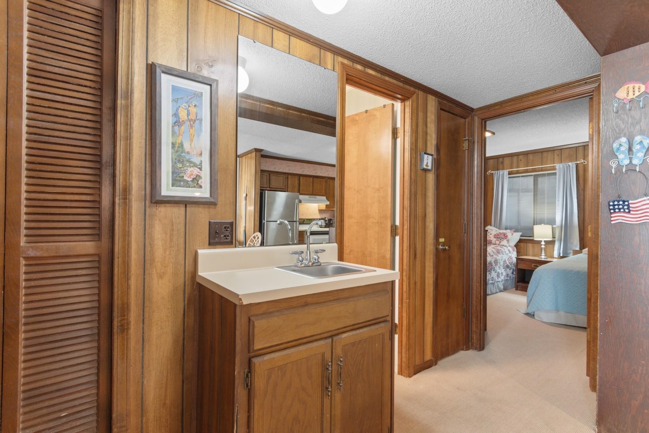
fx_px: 288
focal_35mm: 16
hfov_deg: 96.7
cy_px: 216
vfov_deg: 73.7
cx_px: 324
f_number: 4.8
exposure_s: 6
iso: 100
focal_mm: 11
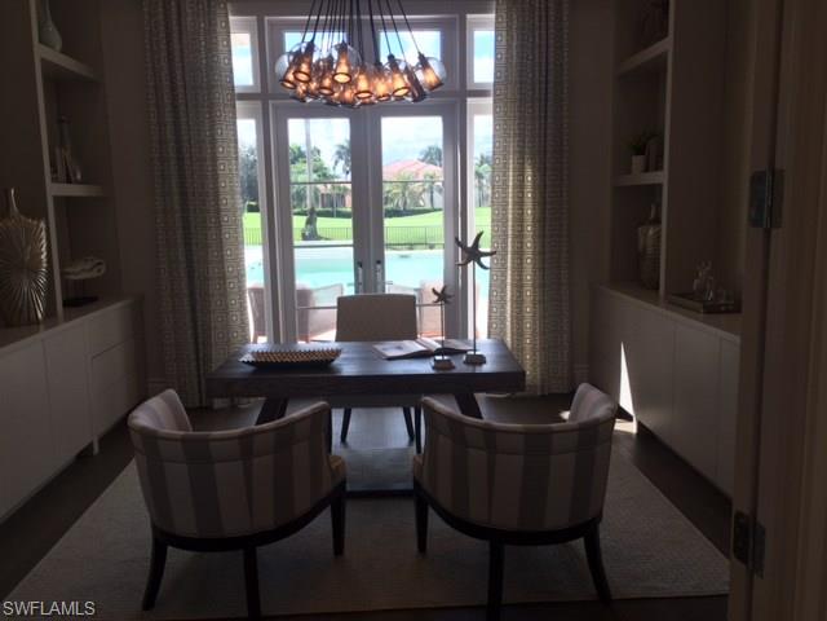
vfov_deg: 48.2
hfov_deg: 61.7
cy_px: 310
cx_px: 414
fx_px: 693
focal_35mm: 29
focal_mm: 4.15
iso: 32
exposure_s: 1/186
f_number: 2.2
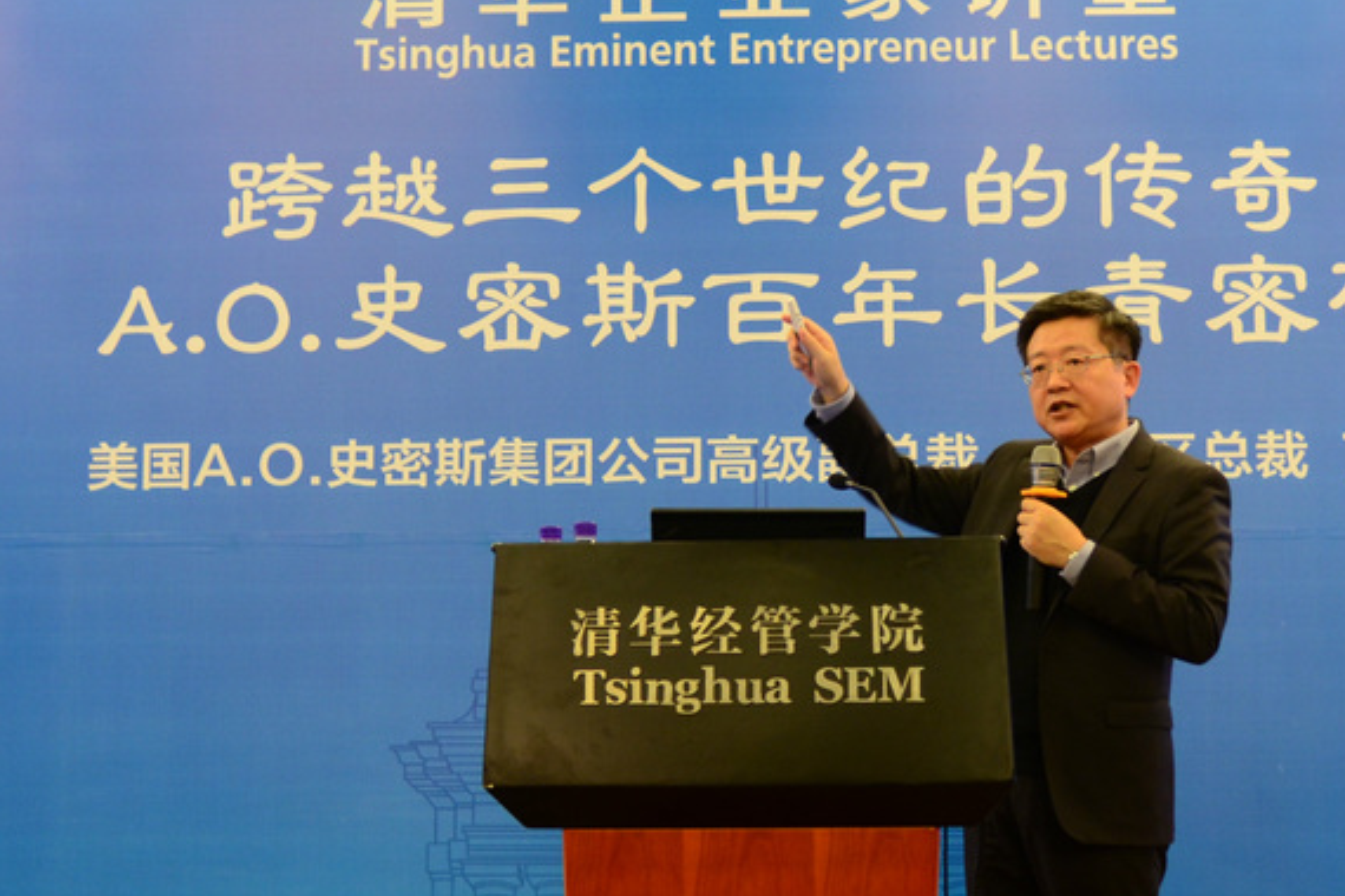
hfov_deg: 48.3
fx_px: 1494
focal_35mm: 40
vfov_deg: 33.3
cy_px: 518
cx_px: 762
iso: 640
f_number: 2.8
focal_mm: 20
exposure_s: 1/30
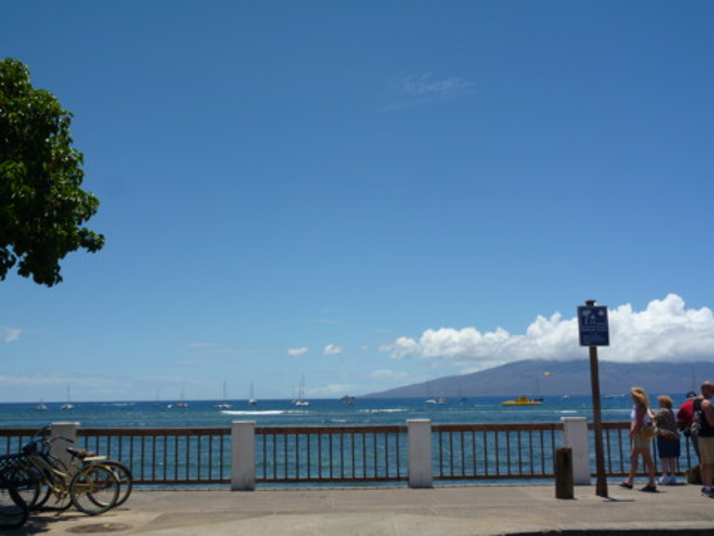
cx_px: 357
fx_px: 846
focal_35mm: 41
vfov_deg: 35.1
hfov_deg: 45.8
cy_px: 268
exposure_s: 1/160
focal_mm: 7.3
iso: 100
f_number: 11
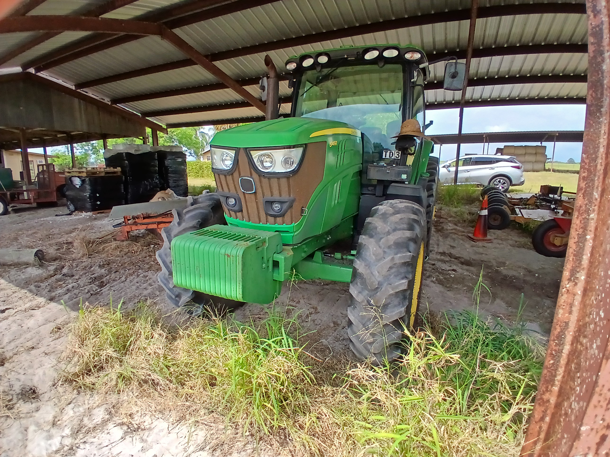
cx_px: 305
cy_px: 228
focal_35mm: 17
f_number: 2.2
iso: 50
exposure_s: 1/625
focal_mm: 1.4
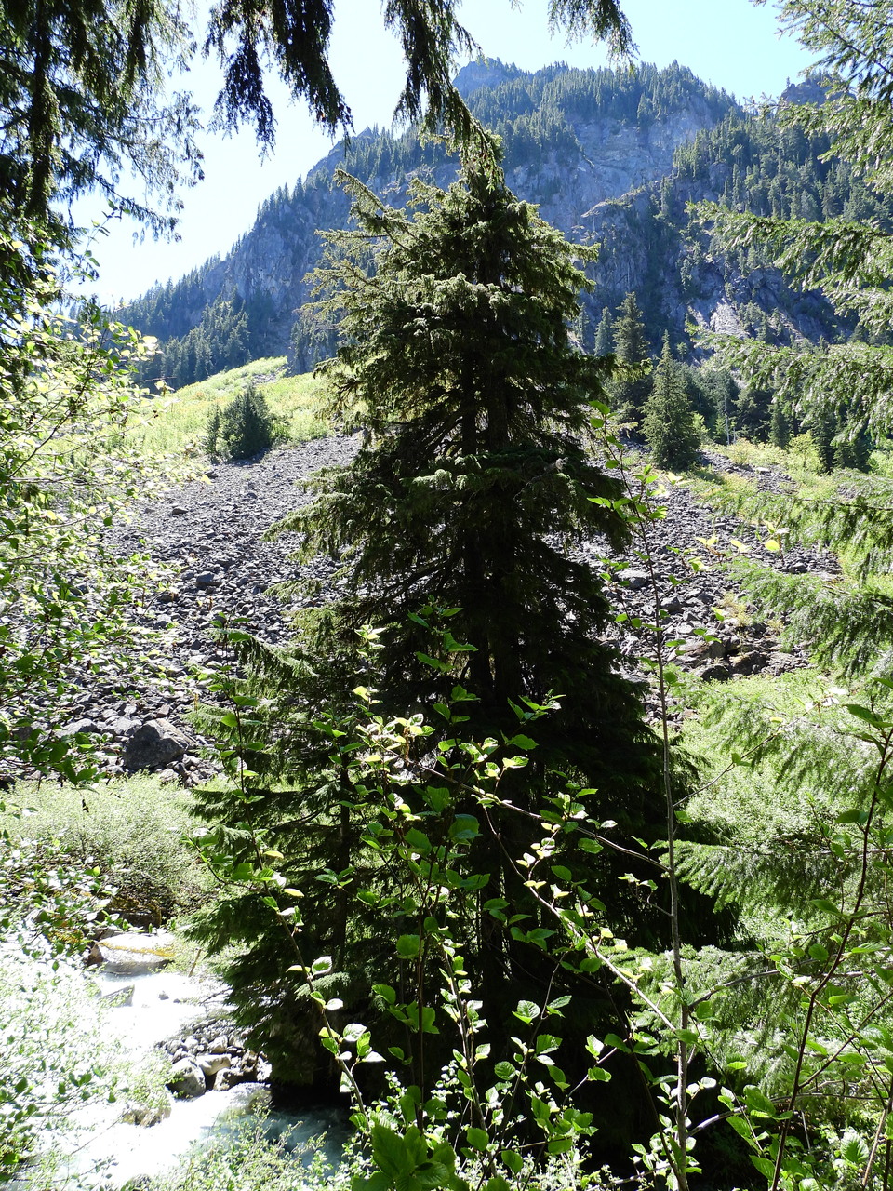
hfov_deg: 56.8
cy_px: 596
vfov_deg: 71.6
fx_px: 826
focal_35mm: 24
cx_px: 446
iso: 100
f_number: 2.8
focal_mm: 4.3
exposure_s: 1/320
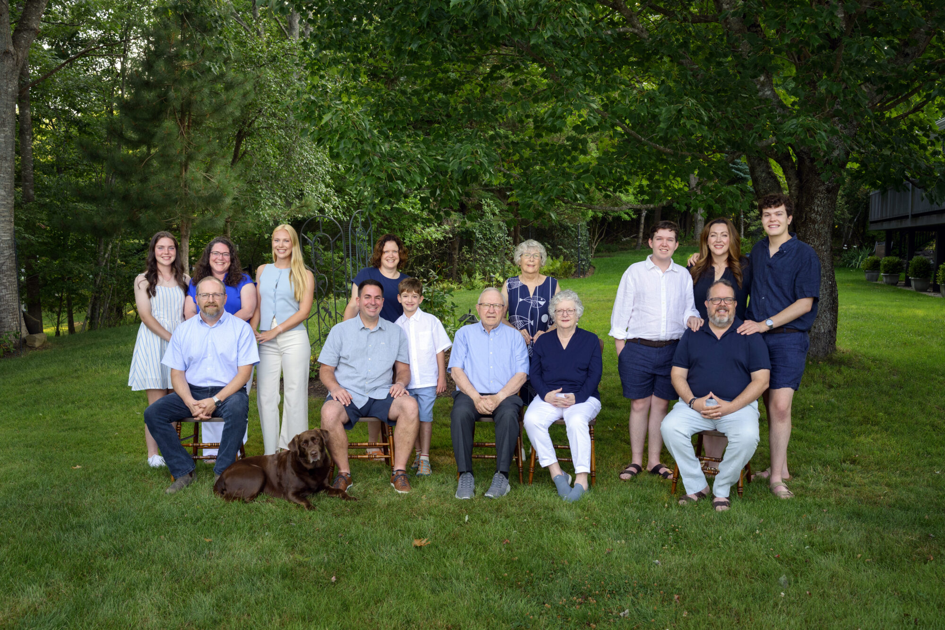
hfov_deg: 57.2
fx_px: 866
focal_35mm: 33
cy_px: 315
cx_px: 472
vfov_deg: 40.0
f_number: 7.1
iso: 800
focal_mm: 33
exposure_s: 1/200
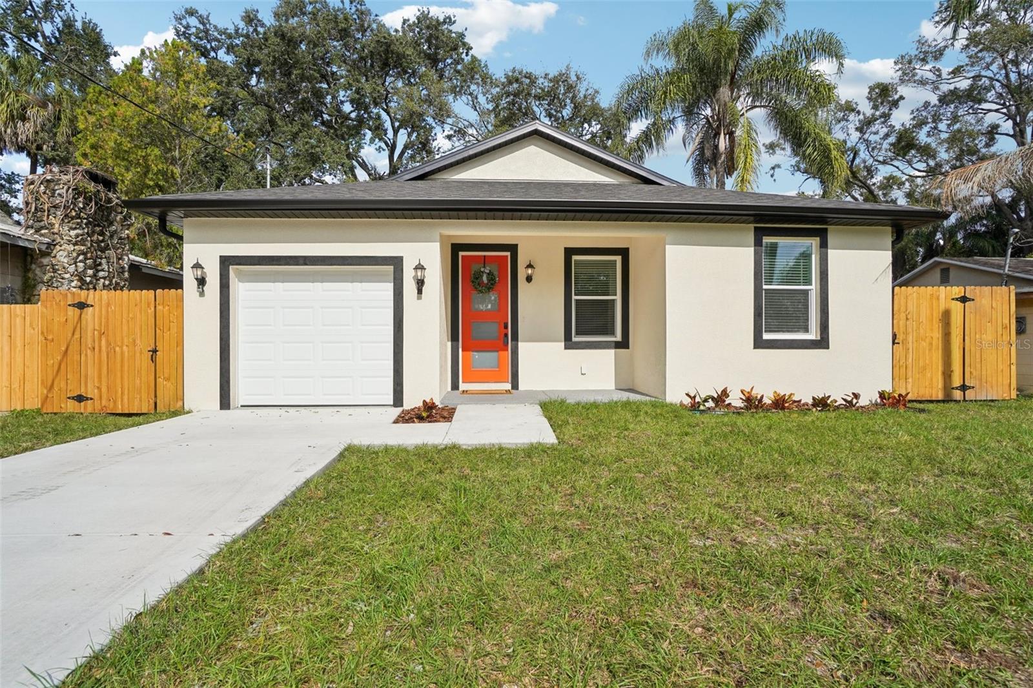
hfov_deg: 95.0
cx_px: 516
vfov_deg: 72.0
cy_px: 344
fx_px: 473
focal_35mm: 16
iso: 100
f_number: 8
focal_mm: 11
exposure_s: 1/750
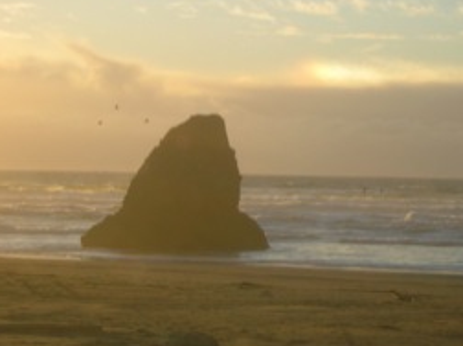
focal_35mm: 162
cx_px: 301
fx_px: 2163
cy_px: 137
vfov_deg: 9.1
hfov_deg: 12.2
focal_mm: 17.1
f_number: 8.2
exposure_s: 1/76.3
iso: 50
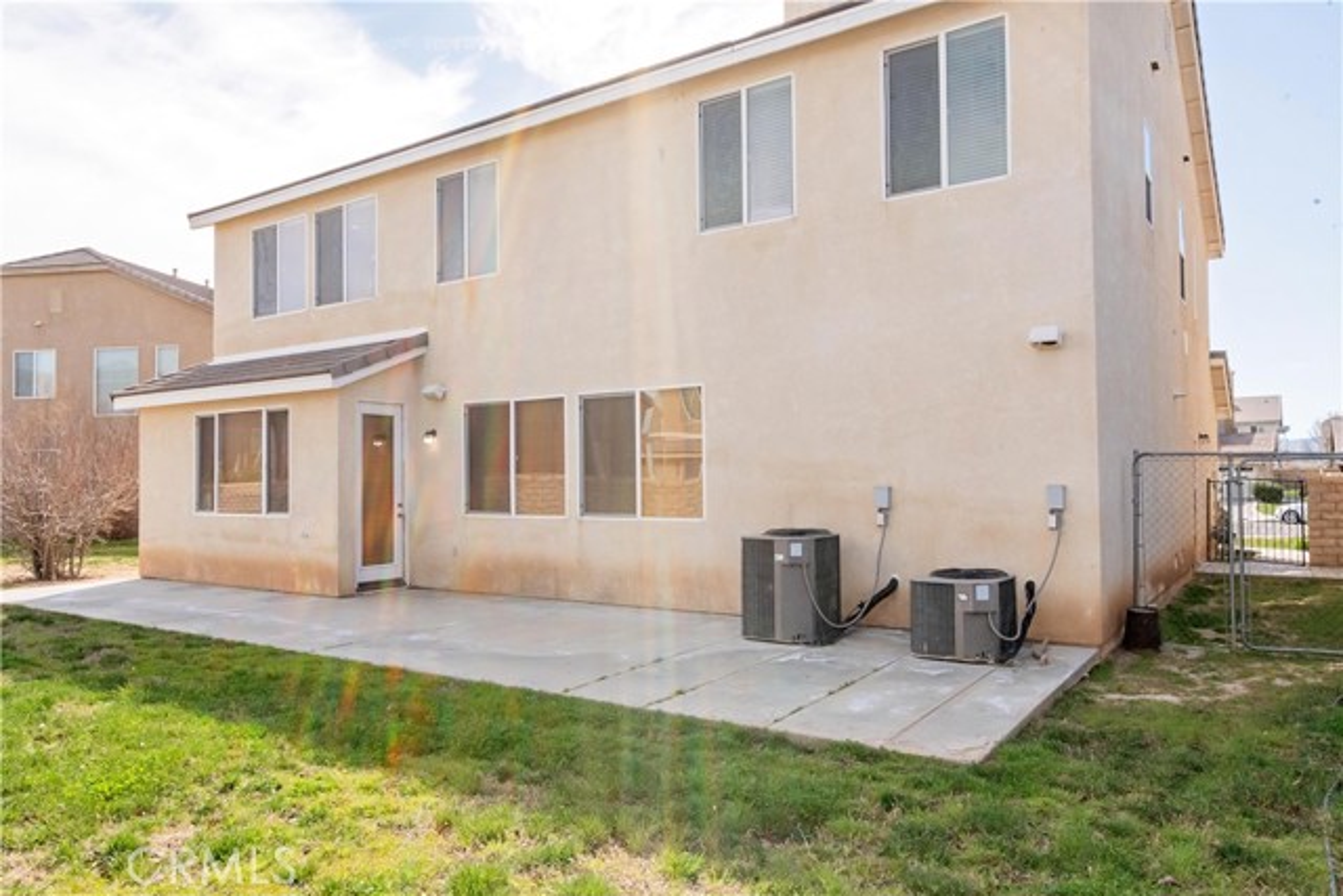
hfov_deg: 73.7
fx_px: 895
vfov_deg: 53.2
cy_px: 448
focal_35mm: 24
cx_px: 672
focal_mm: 16
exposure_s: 1/250
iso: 800
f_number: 22
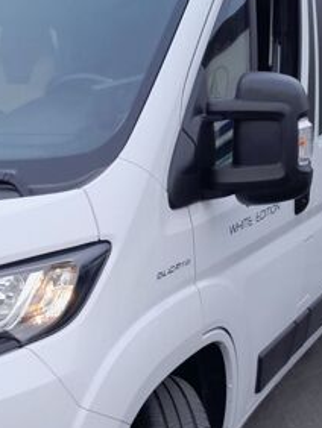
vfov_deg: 32.4
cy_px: 291
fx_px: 731
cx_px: 88
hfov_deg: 24.6
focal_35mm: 59
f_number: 1.8
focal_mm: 4
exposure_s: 1/201
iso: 40
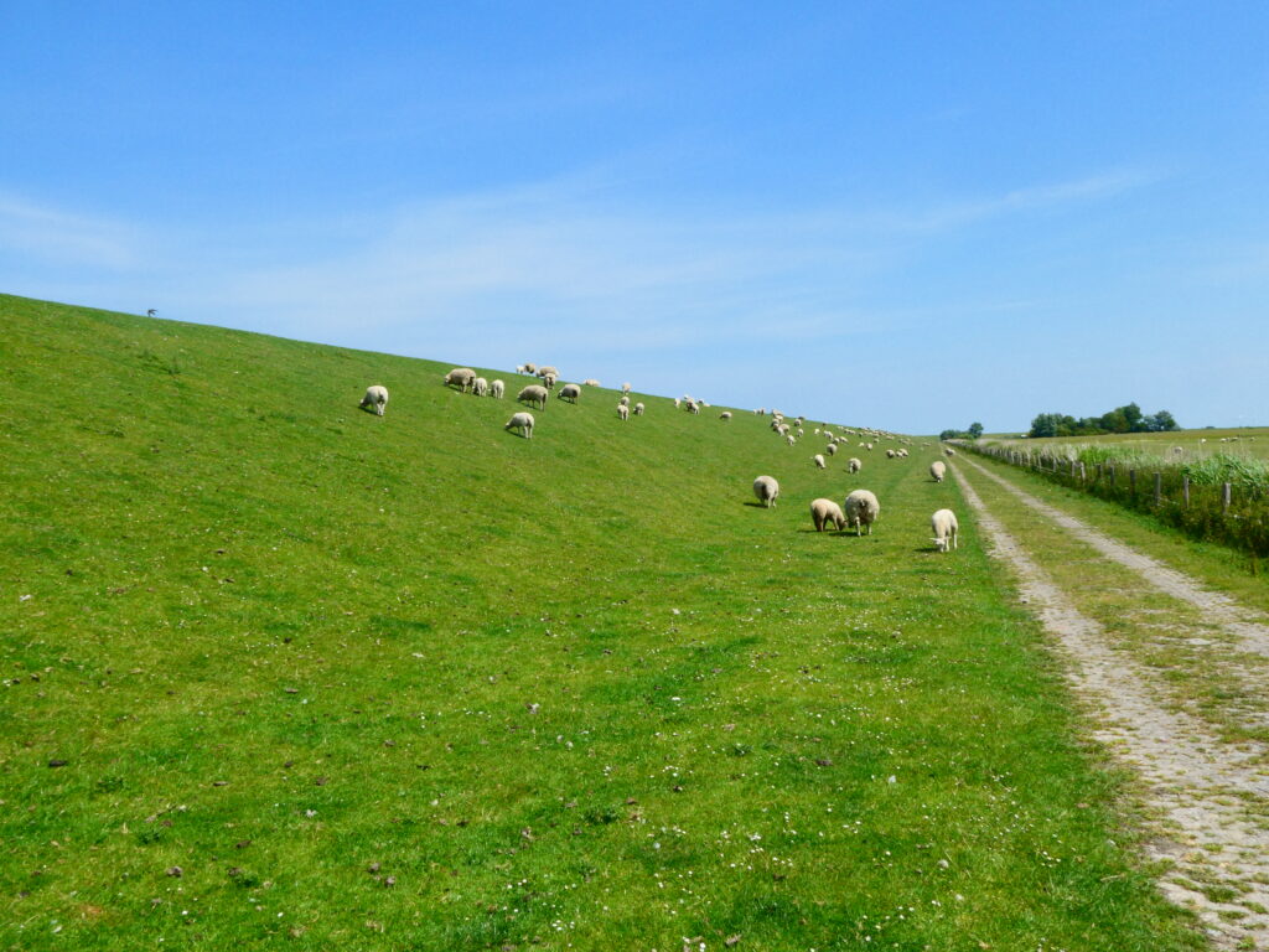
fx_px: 1136
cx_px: 634
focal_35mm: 31
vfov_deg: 45.4
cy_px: 476
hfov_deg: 58.4
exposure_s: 1/250
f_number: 8
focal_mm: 5.4
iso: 80
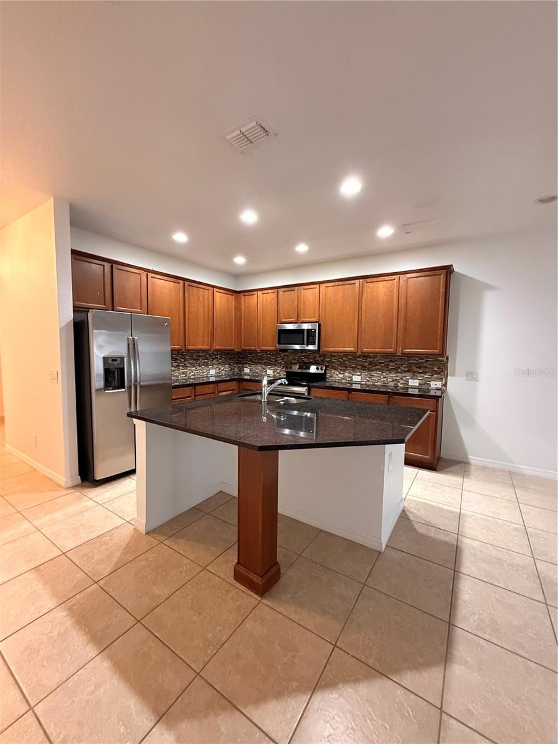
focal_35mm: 14
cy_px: 372
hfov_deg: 85.7
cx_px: 279
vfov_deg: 102.1
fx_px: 301
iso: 1000
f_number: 2.2
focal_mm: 2.22
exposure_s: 1/60
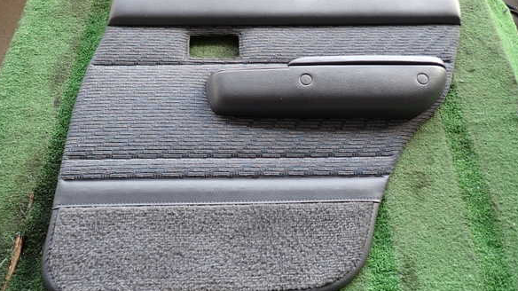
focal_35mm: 28
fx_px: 384
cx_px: 257
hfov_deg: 67.9
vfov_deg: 41.4
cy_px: 154
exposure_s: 1/60
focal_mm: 4.5
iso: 200
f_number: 2
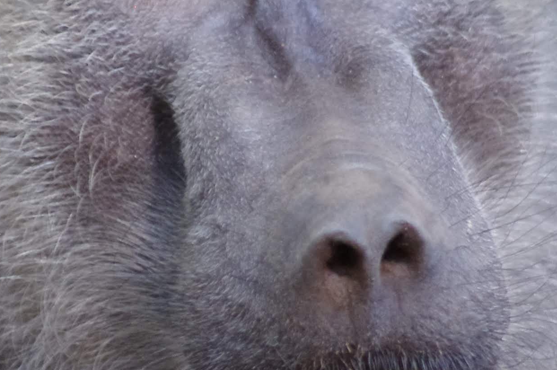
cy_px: 149
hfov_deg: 1.7
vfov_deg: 1.1
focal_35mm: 1244
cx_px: 252
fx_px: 19222
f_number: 5.6
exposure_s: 1/200
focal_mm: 240
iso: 1600
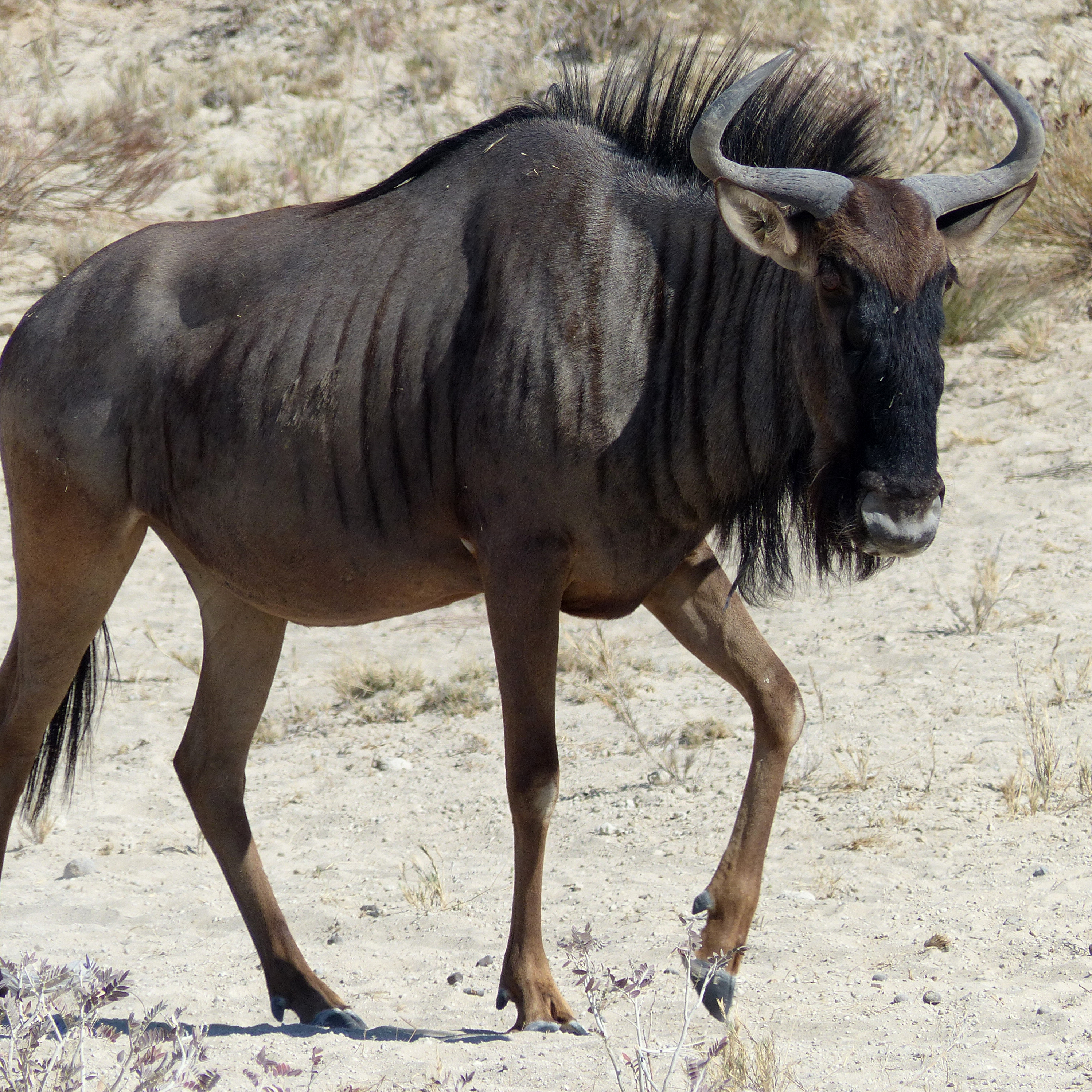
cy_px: 546
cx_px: 523
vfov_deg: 2.5
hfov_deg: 2.5
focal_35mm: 708
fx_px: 25269
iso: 100
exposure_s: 1/1300
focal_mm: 108
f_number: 4
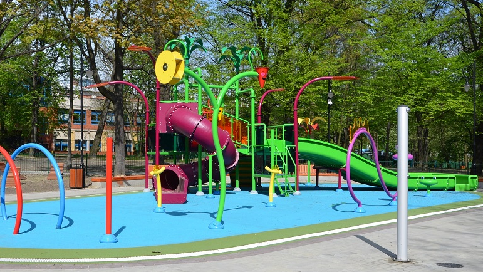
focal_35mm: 43
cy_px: 140
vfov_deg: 27.9
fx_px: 547
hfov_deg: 47.4
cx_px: 194
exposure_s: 1/250
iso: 100
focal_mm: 21
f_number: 8
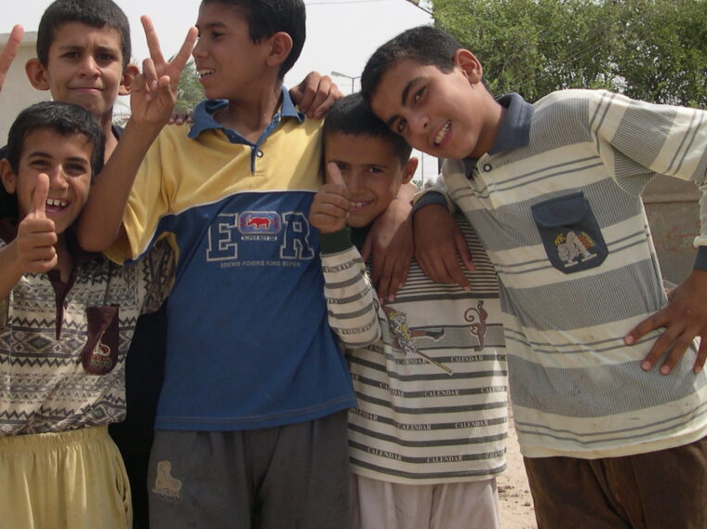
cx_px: 289
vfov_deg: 24.4
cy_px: 223
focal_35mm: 60
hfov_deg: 32.1
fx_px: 1225
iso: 100
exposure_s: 1/172
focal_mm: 8
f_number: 7.6
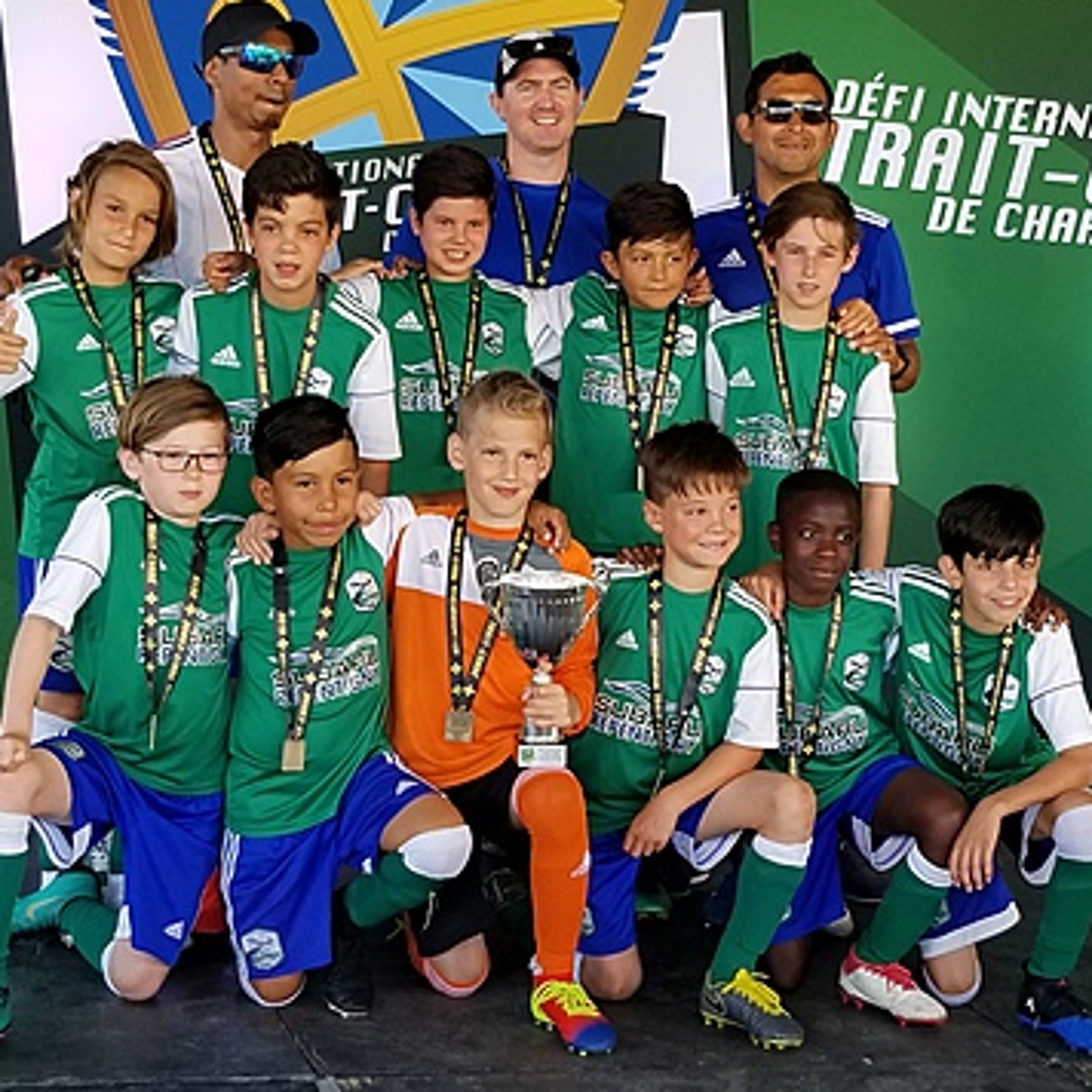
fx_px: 1106
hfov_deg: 52.5
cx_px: 543
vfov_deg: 52.5
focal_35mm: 31
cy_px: 503
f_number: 1.7
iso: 50
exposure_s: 1/230
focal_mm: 4.25
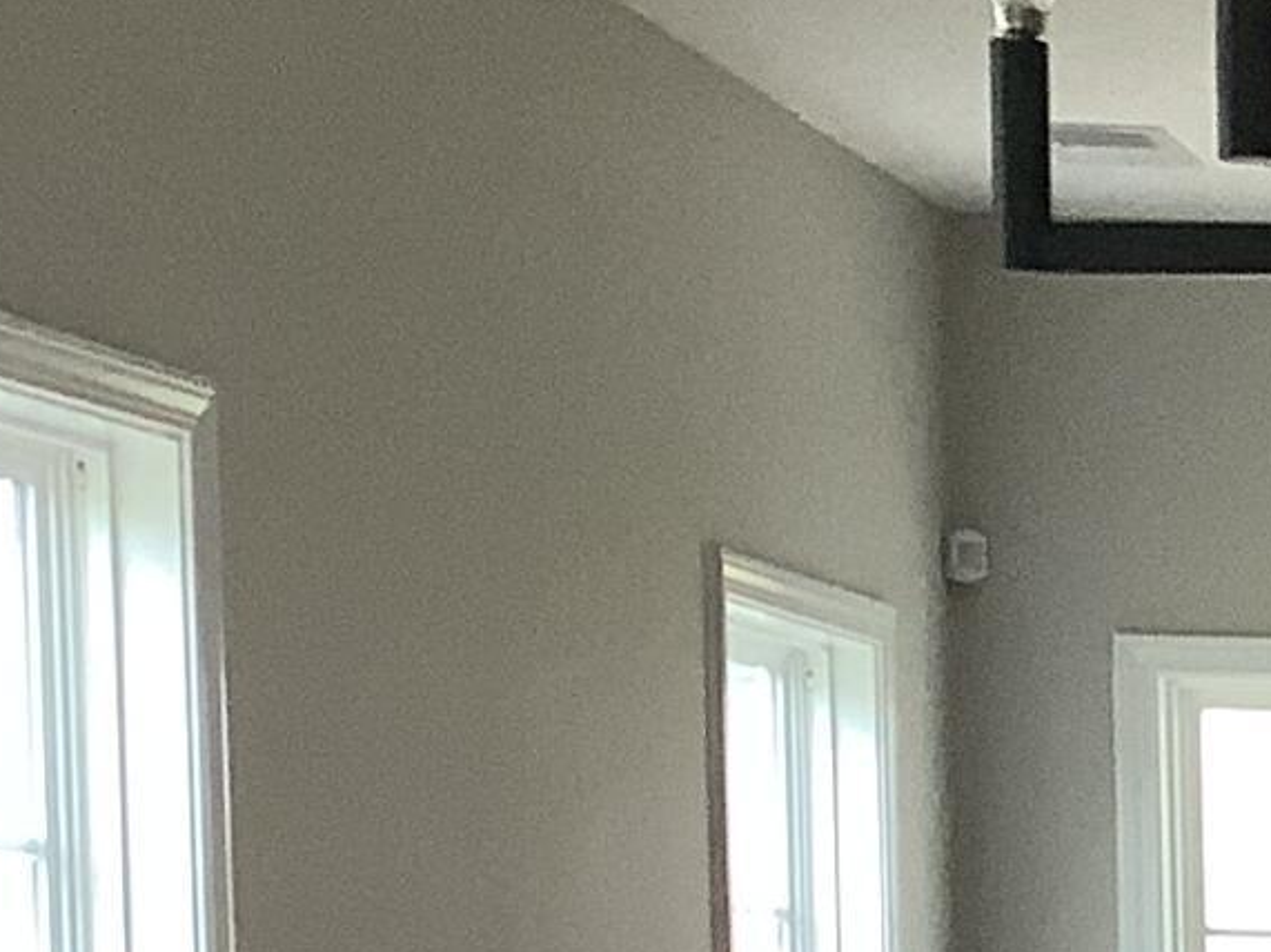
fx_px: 5984
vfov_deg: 8.7
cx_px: 2629
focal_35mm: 163
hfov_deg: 10.9
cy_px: 1811
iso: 80
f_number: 2.4
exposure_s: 1/60
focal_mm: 3.3
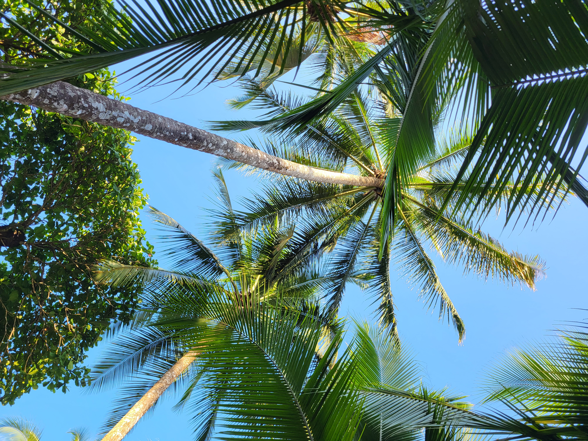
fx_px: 442
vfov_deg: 53.1
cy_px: 220
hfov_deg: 67.3
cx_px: 294
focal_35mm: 26
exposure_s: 1/403
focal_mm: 5.4
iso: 40
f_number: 1.8
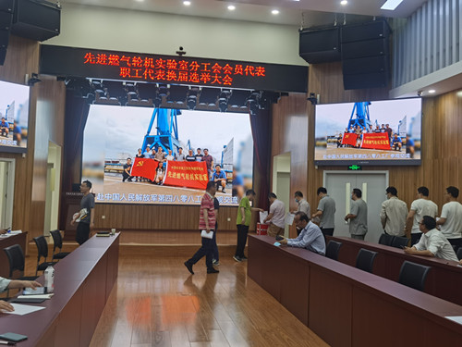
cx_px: 231
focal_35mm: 36
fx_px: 480
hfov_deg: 51.4
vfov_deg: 39.7
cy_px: 174
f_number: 1.6
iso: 50
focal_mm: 5.56
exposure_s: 1/162
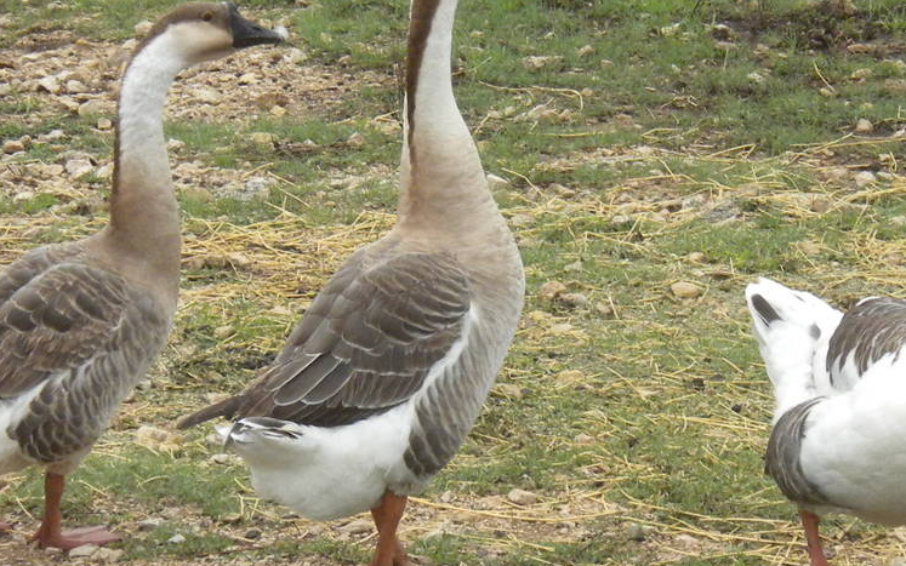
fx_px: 4766
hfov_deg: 10.9
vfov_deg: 6.8
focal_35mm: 193
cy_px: 319
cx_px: 517
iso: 206
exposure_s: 1/478
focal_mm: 15
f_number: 5.1
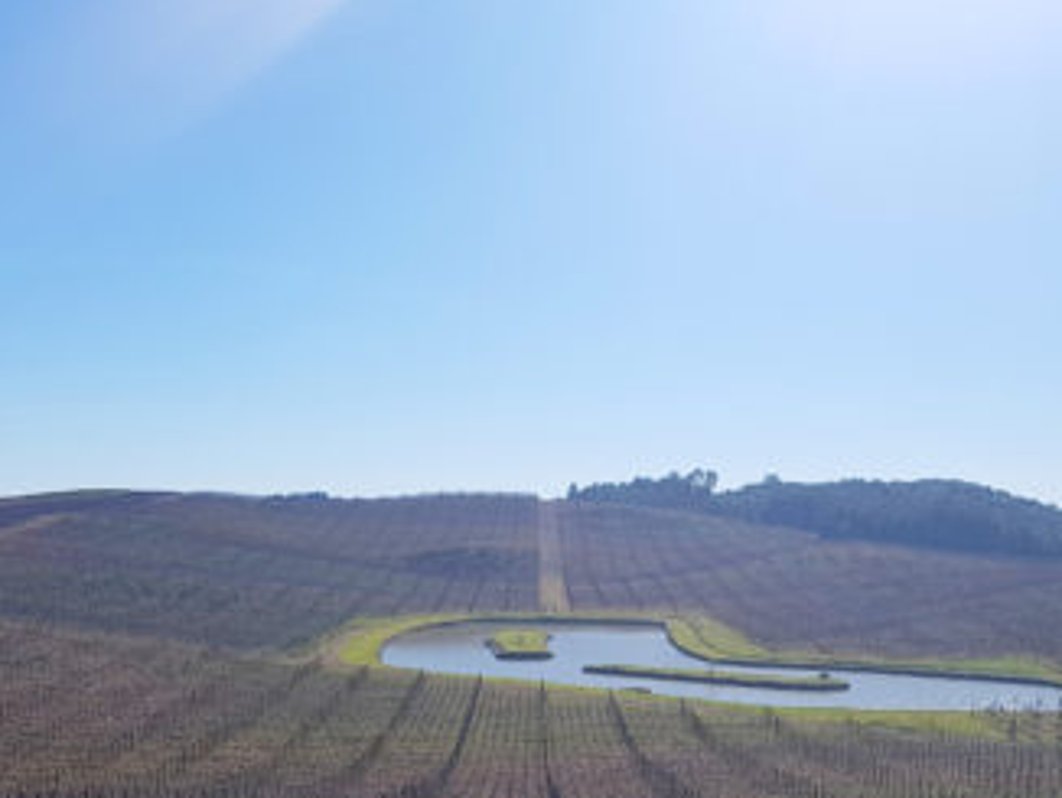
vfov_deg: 27.2
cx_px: 625
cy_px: 769
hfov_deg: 37.4
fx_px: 1566
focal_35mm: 51
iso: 40
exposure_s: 1/3112
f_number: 1.7
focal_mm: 4.2
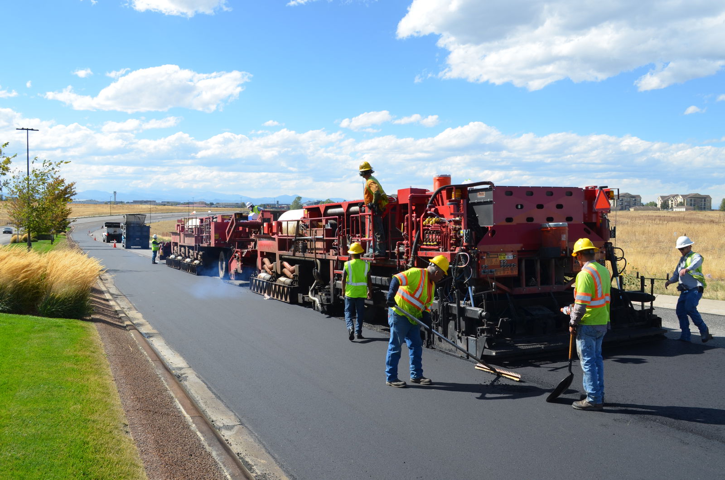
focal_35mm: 33
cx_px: 362
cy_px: 240
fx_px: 663
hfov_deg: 57.3
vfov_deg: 39.8
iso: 125
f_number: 8
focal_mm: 22
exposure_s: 1/250
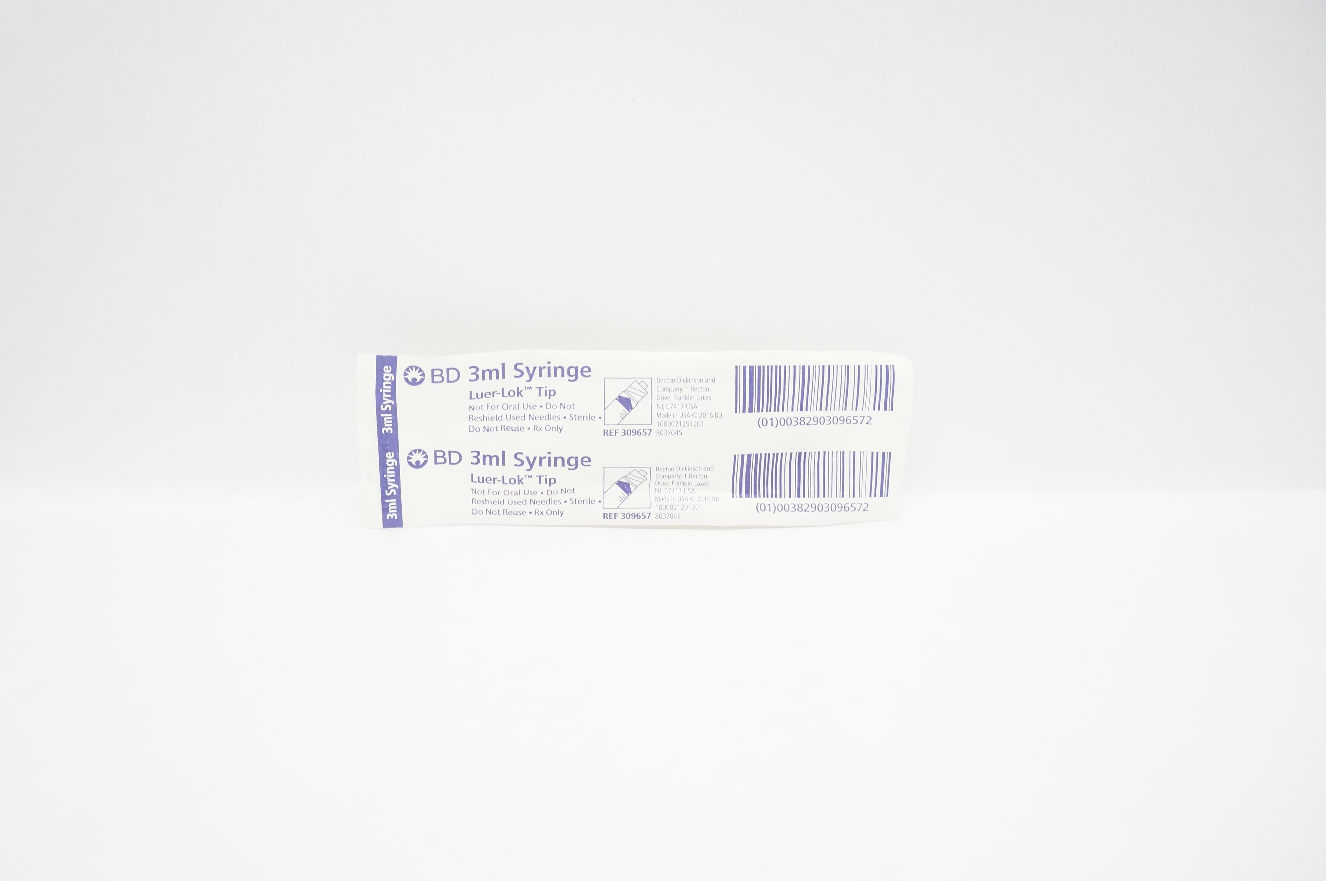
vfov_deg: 46.3
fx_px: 1030
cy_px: 429
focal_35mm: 28
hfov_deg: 65.5
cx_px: 647
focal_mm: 18
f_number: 5.6
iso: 800
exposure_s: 1/80
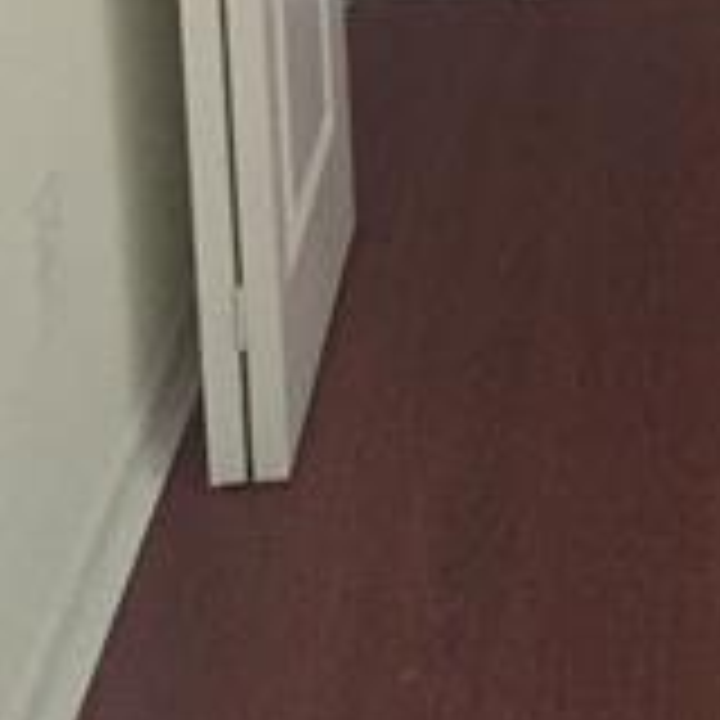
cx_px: 900
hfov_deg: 17.2
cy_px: -567
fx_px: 2259
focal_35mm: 96
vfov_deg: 15.6
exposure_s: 1/15
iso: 320
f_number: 2.2
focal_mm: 4.15
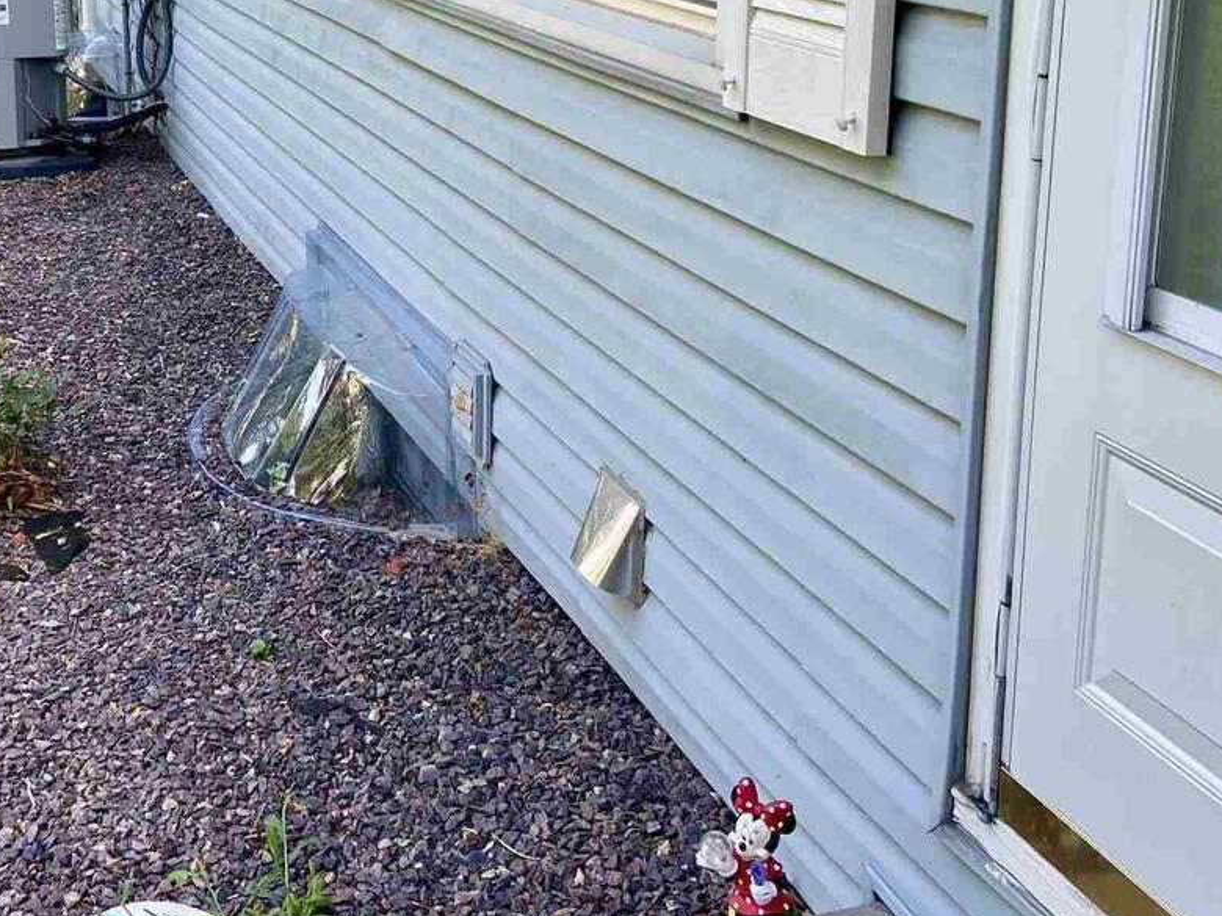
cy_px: 189
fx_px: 1694
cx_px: 357
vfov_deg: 29.6
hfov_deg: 38.9
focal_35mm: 48
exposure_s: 1/121
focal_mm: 4.25
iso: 40
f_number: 1.8
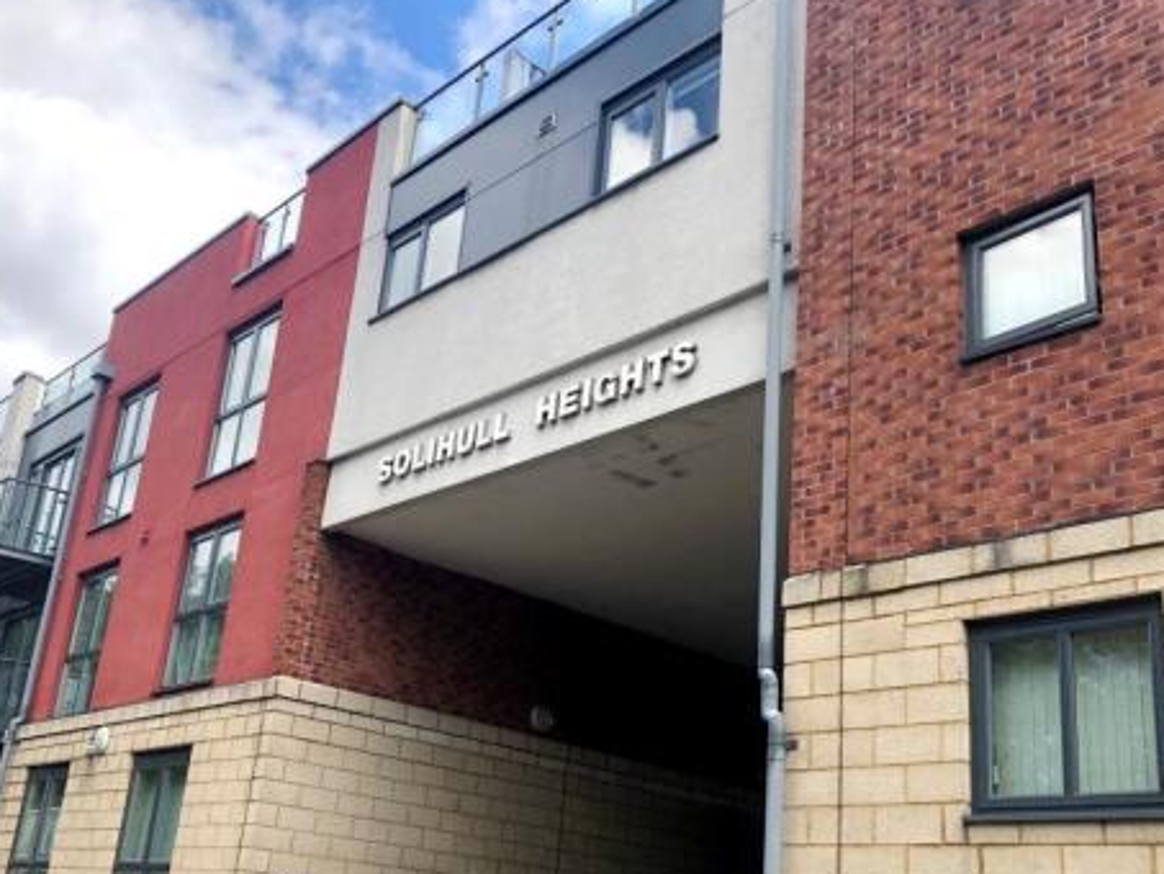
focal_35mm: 36
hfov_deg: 51.3
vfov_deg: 39.4
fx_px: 1211
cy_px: 546
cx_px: 569
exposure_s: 1/759
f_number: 1.8
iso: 20
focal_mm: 3.99
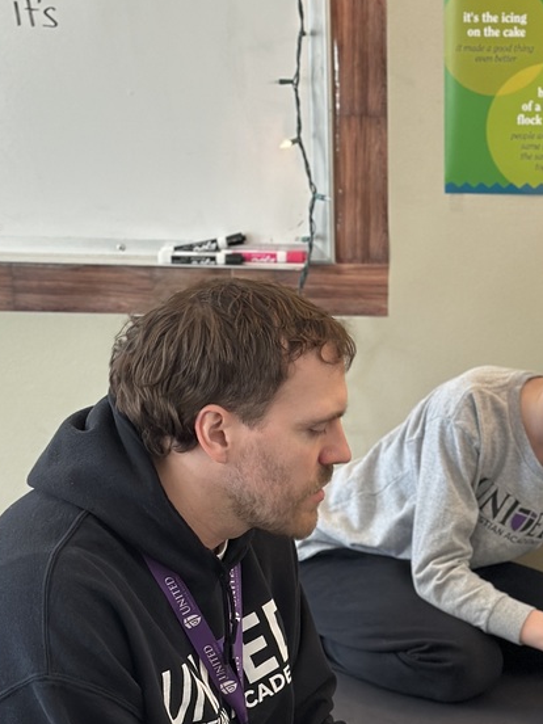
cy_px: 508
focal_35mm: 89
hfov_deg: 16.4
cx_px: 484
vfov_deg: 21.9
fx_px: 1861
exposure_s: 1/60
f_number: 1.78
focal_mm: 6.86
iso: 200
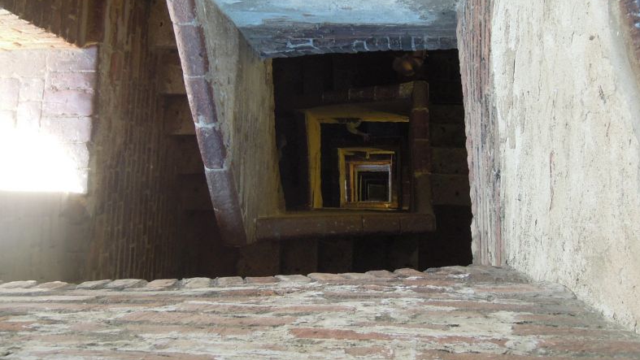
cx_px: 337
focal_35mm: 34
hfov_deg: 58.0
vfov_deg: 34.2
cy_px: 110
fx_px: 577
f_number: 2.8
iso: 200
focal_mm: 4.3
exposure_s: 1/30
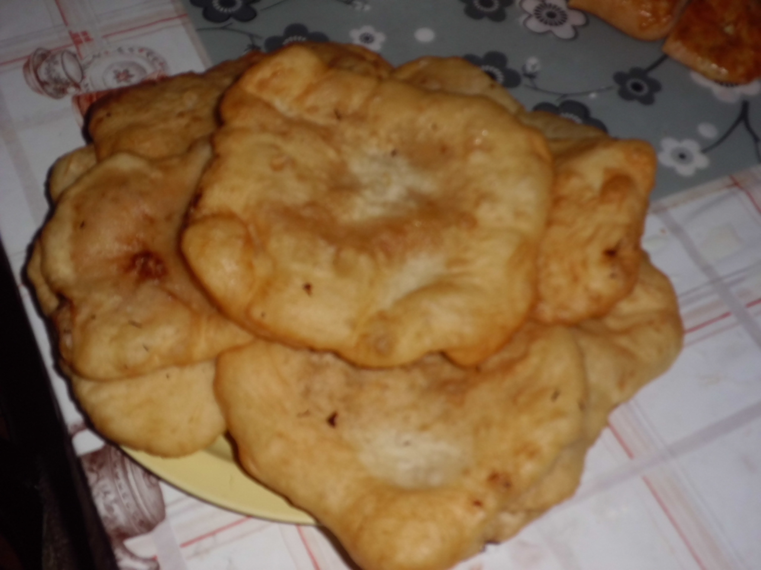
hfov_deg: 40.4
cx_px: 380
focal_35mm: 47
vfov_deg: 30.9
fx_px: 1033
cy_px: 285
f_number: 3.4
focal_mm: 8.3
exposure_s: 1/60
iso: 64
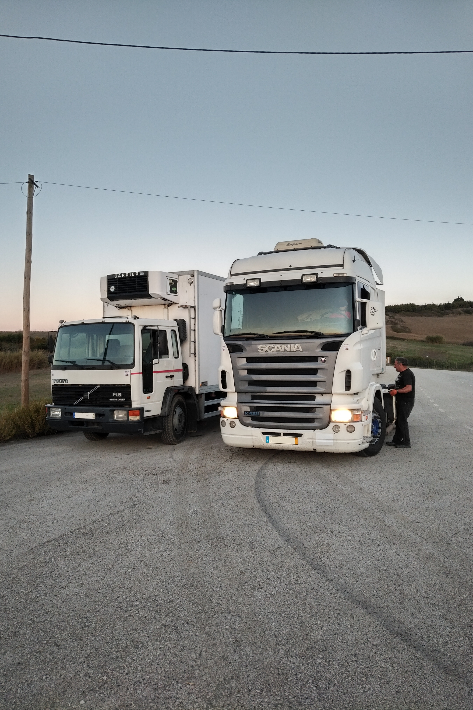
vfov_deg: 71.5
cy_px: 355
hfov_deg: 51.3
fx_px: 493
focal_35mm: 25
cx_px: 236
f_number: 2
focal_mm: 4.52
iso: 183
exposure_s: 1/120
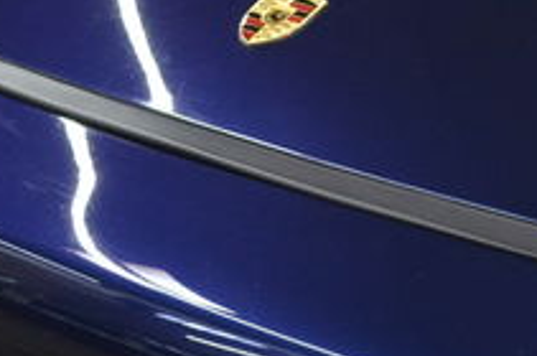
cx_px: 532
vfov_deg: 11.4
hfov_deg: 16.7
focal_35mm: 120
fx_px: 1787
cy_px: 155
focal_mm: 22
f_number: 4
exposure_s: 1/60
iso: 800
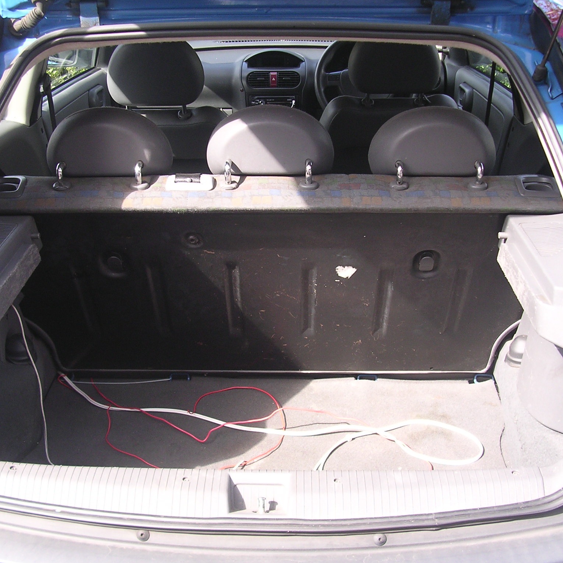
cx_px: 277
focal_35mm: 45
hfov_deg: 37.6
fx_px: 828
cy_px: 282
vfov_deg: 37.6
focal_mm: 5.8
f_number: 2.8
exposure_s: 1/108
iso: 100
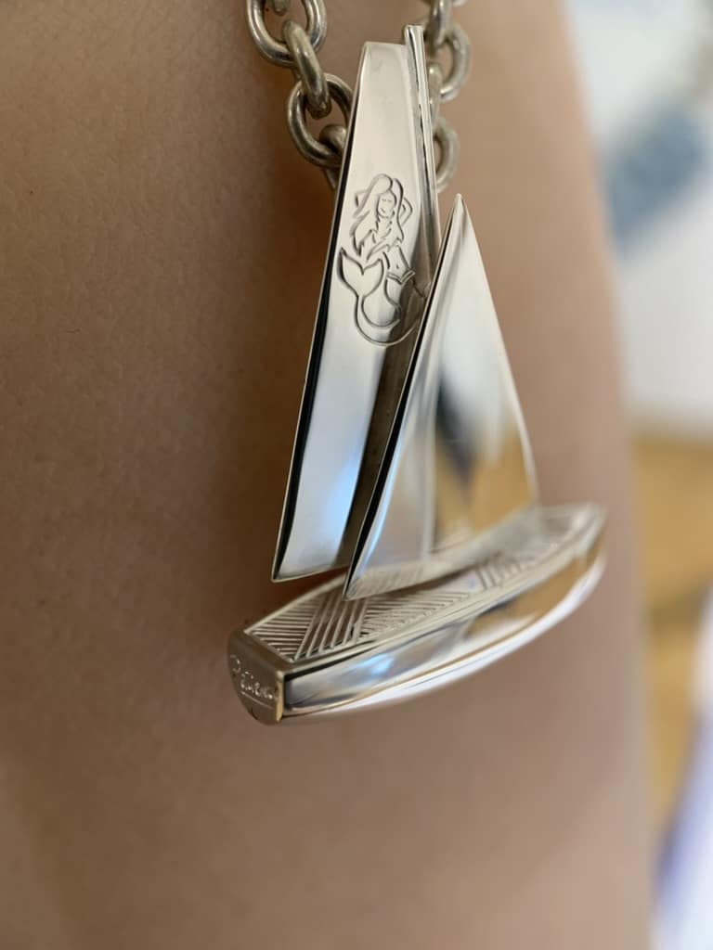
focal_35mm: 26
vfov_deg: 67.3
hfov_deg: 53.1
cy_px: 475
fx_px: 714
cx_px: 356
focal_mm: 4.25
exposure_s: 1/50
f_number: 1.8
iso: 125
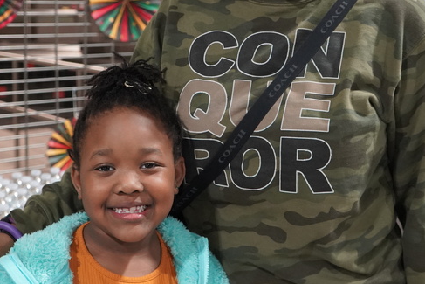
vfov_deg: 22.1
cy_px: 80
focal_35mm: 61
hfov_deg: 32.9
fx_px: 720
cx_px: 218
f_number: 4
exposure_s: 1/160
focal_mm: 29
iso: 6400
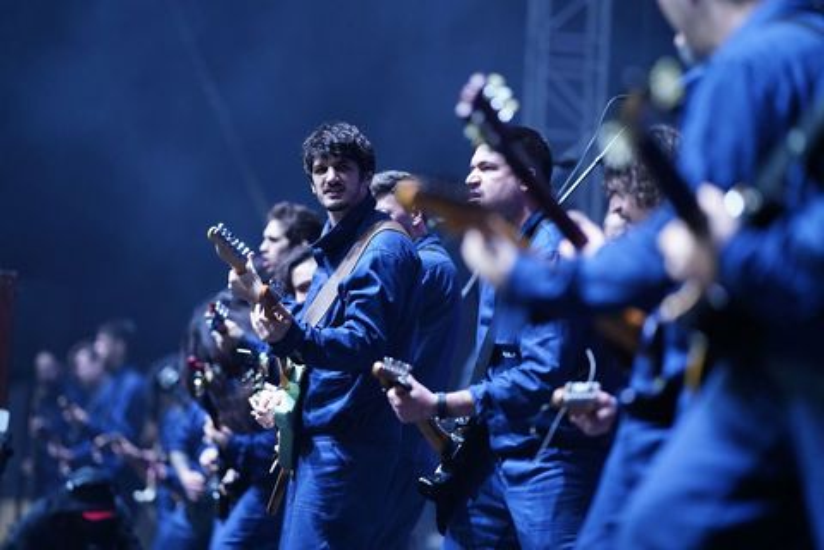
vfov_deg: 10.2
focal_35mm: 135
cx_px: 412
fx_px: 3090
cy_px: 275
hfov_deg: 15.2
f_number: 1.8
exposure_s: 1/320
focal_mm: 135
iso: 2000
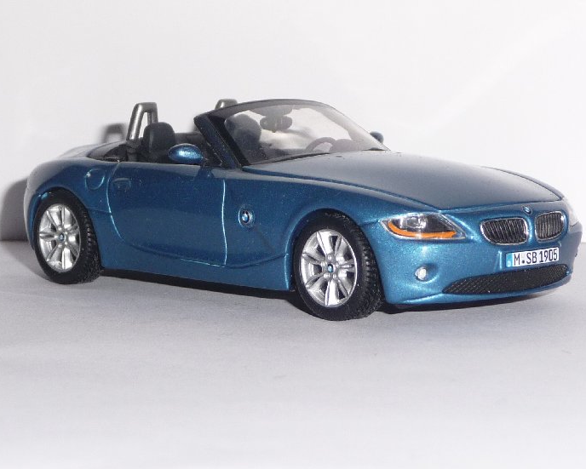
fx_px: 2047
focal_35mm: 118
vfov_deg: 13.1
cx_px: 289
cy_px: 214
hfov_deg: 16.3
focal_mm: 10.5
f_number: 4.5
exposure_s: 1/30
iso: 100
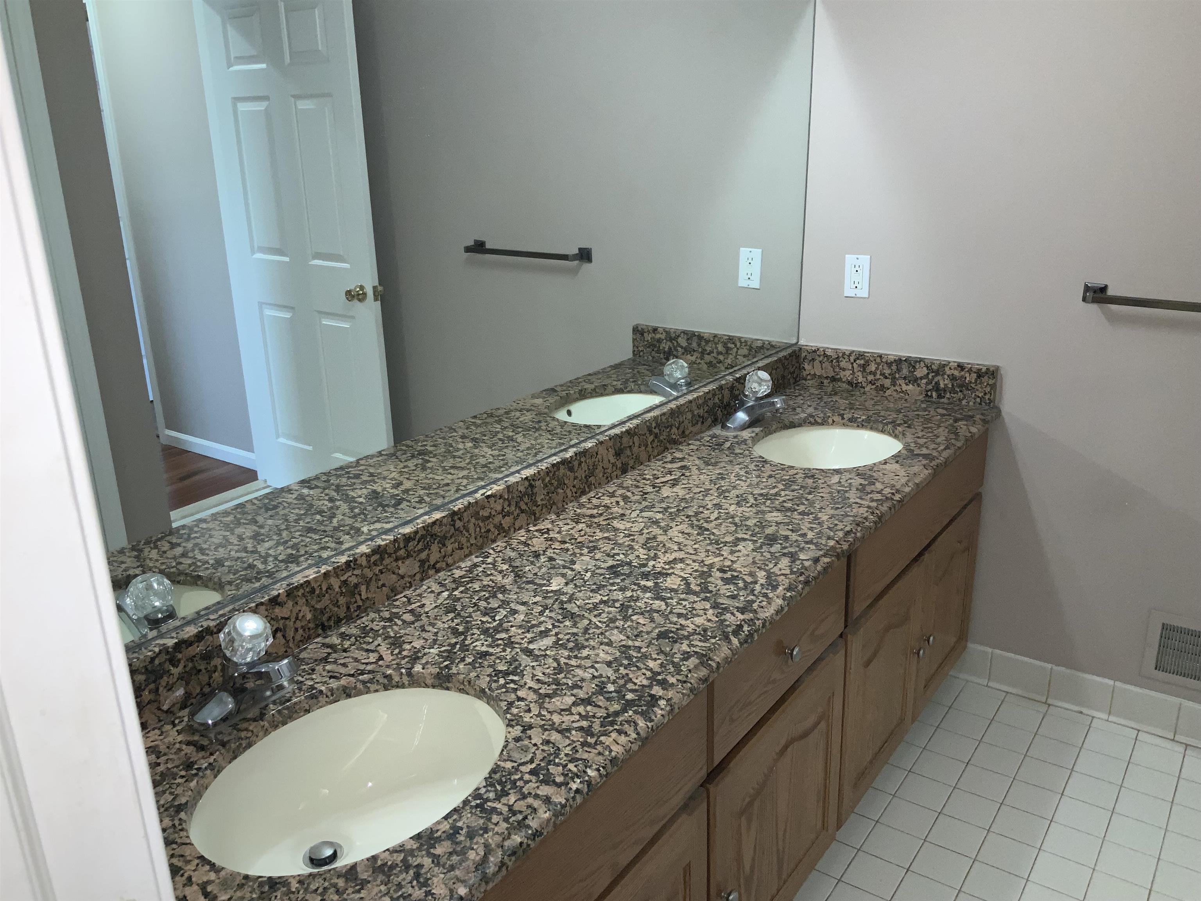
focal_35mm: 29
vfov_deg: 48.2
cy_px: 450
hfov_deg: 61.7
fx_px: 1006
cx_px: 600
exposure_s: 1/60
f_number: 1.8
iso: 50
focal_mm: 3
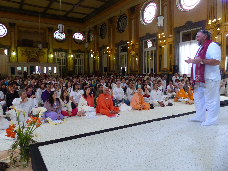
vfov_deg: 54.9
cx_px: 114
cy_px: 86
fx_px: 165
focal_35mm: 25
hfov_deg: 69.4
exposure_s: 1/60
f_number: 2.8
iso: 400
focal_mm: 4.5
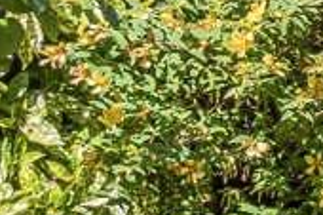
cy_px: -208
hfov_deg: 9.4
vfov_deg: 7.1
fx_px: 1676
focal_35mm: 187
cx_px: 847
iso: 200
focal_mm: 31
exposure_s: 1/800
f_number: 8
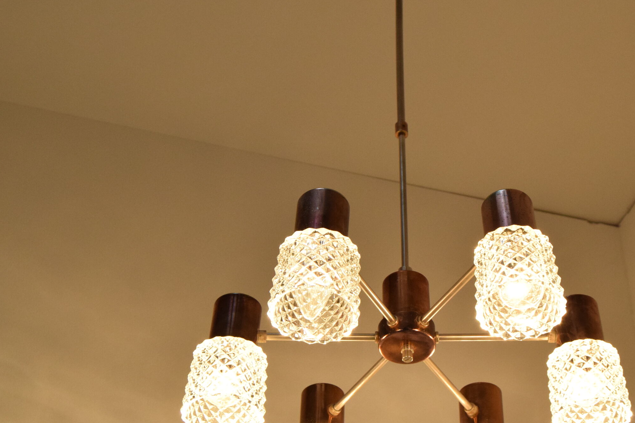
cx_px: 405
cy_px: 237
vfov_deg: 20.3
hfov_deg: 29.9
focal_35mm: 67
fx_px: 1182
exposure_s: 1/160
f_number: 6.3
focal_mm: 30
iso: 1600
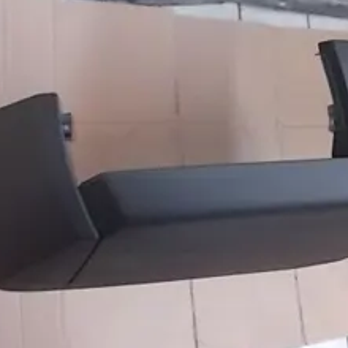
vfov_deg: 31.5
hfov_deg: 29.7
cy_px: 130
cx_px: 340
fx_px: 614
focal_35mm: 54
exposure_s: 1/25
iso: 200
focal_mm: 4
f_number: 2.7
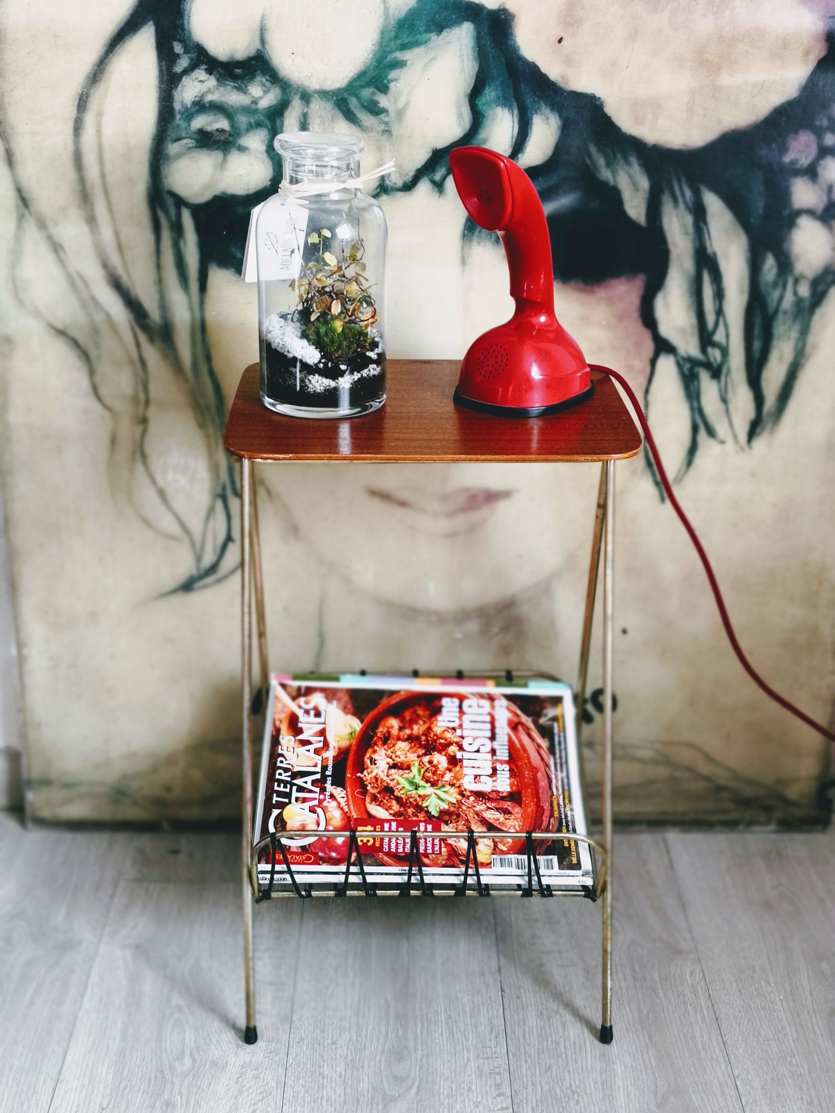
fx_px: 1319
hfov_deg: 35.1
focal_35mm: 41
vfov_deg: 45.8
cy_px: 556
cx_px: 418
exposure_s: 1/50
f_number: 4
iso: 80
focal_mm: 3.95
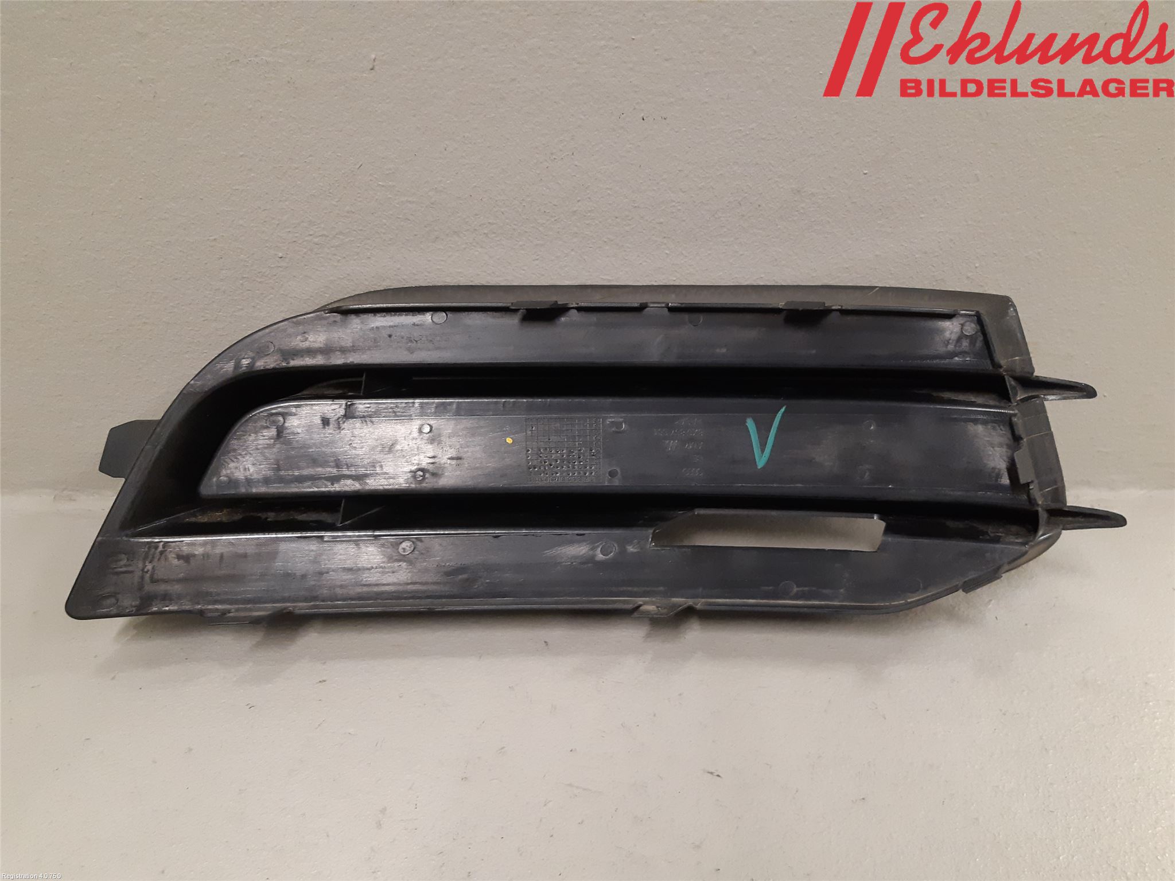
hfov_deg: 67.3
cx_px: 588
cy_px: 440
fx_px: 883
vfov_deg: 53.1
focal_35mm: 26
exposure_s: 1/50
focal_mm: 3.93
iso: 250
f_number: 1.7
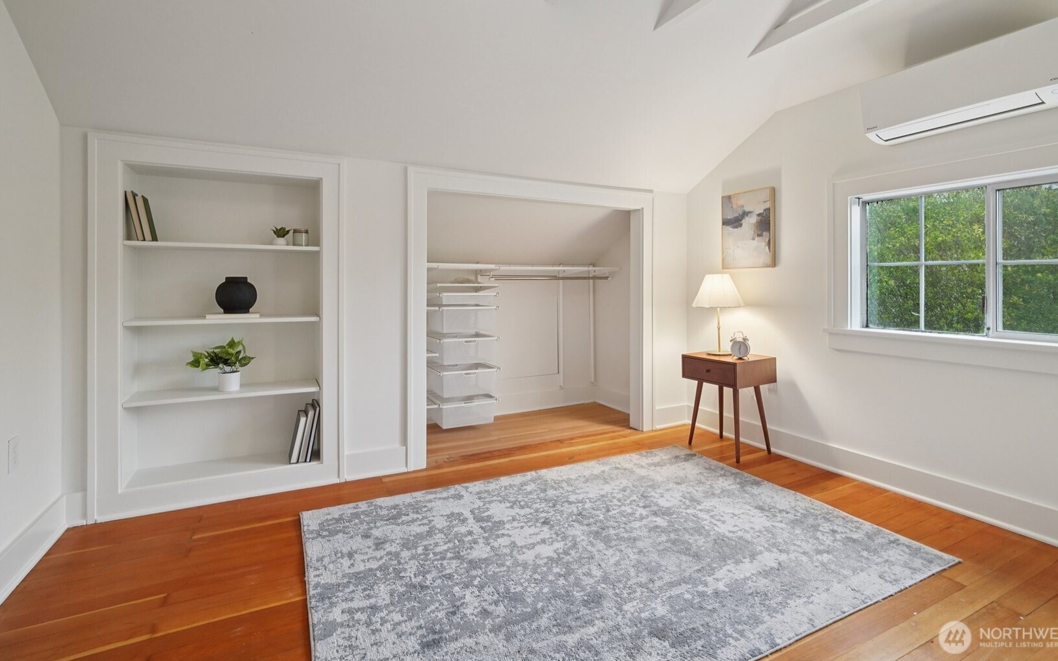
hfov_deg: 94.3
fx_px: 490
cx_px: 546
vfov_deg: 67.8
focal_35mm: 17
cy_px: 295
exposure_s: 1/13
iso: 1600
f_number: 8
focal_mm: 16
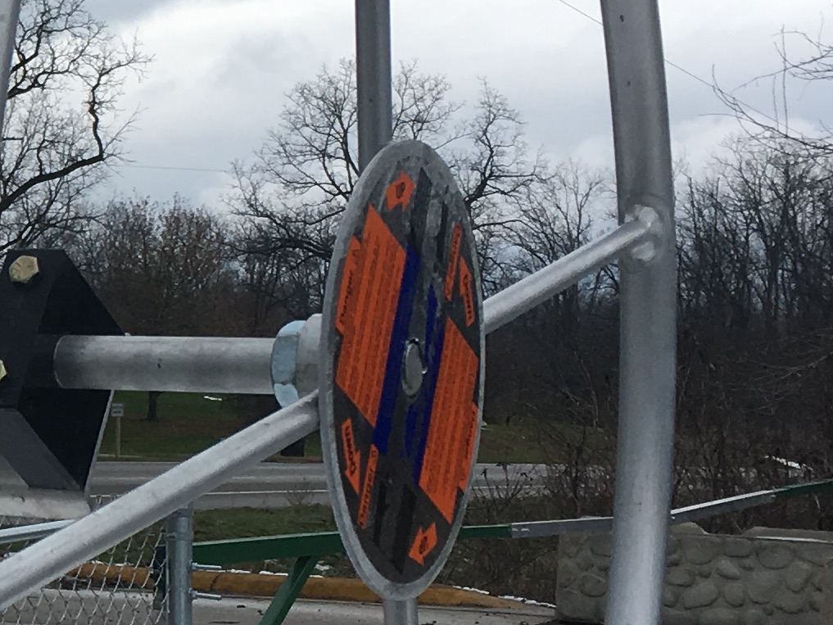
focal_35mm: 115
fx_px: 2768
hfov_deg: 15.7
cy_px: 343
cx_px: -432
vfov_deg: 12.9
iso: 25
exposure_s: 1/444
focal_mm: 4.15
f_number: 2.2
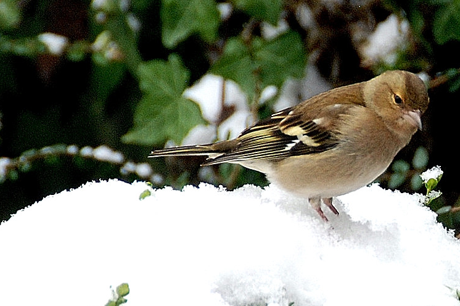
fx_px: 5260
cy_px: 135
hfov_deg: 5.0
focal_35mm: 412
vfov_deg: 3.3
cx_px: 298
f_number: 5.6
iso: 400
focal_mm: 200
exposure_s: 1/100
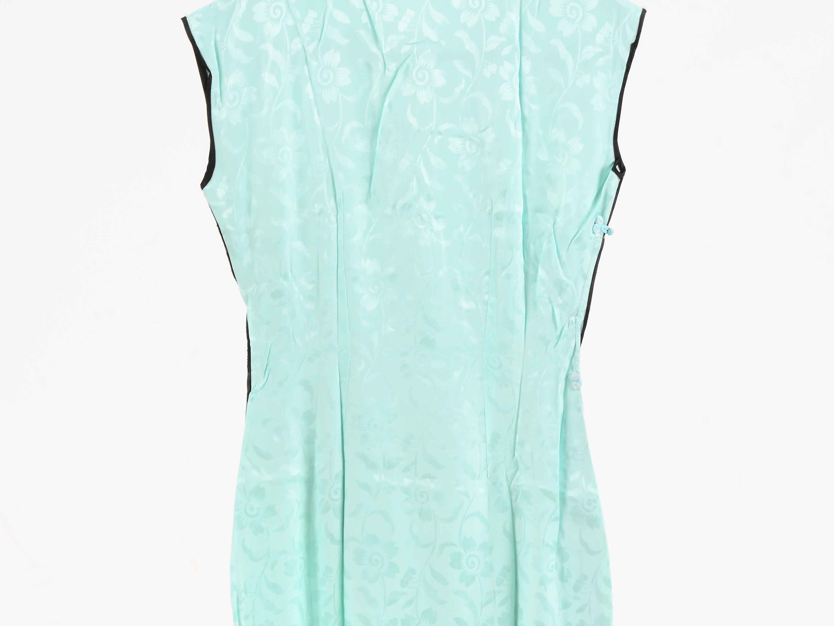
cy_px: 475
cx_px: 418
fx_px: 3252
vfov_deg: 11.0
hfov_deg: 14.6
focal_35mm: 135
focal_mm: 62
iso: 400
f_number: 13
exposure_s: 1/80
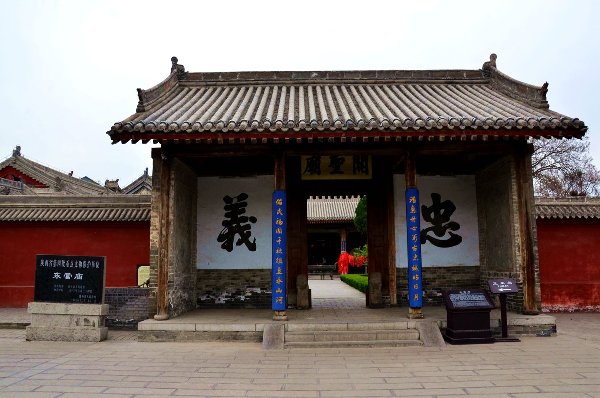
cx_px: 300
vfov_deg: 47.7
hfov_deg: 67.5
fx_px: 449
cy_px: 199
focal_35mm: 27
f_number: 10
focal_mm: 18
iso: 400
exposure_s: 1/60
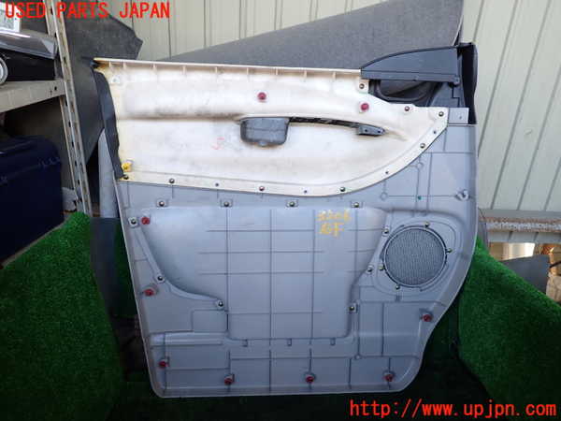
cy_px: 210
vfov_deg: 54.9
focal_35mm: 25
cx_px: 280
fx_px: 405
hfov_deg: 69.4
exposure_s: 1/80
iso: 100
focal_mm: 4.5
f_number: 2
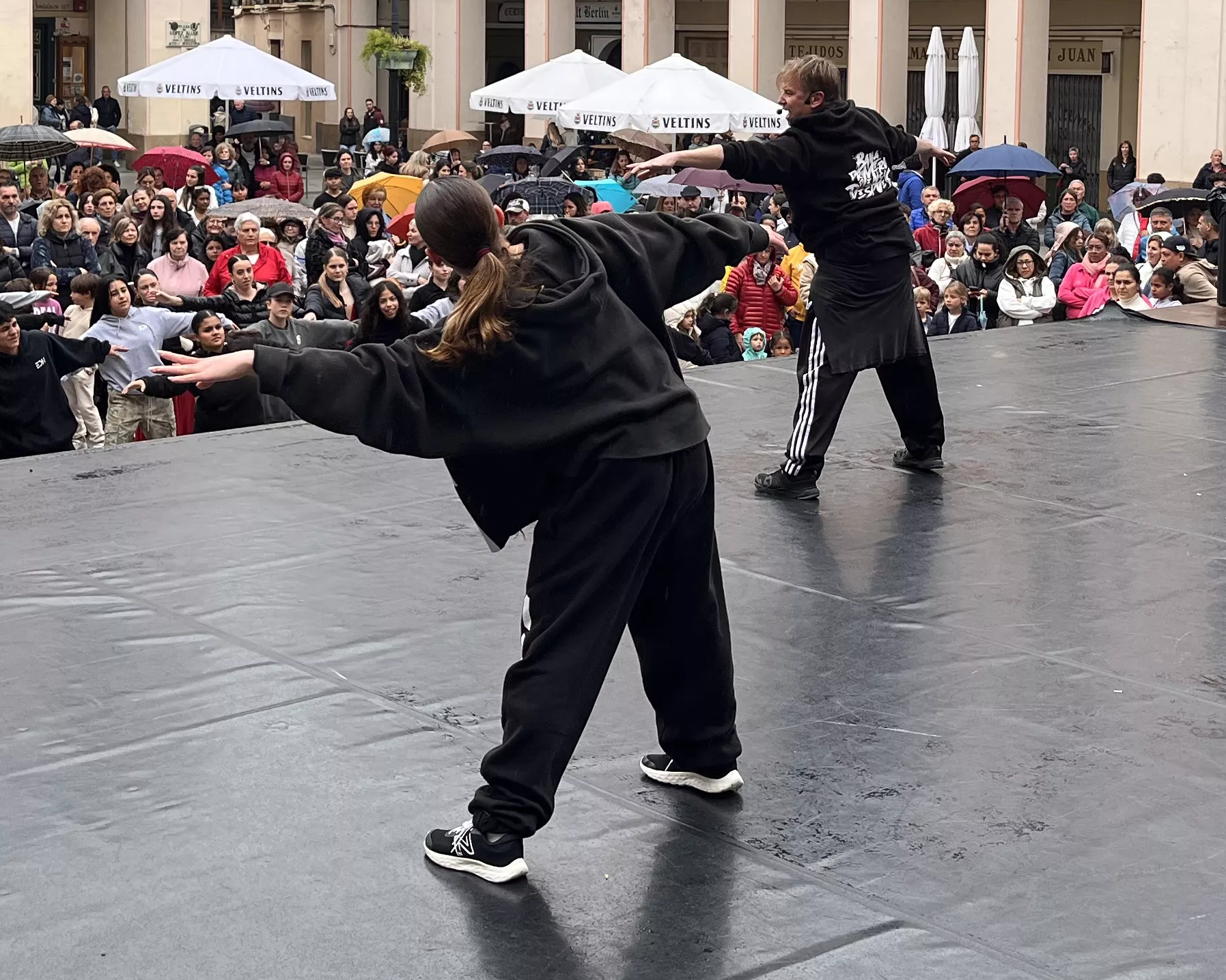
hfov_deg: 33.0
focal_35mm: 57
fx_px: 2068
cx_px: 674
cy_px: 195
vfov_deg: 26.2
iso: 50
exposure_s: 1/374
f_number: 1.6
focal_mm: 5.1
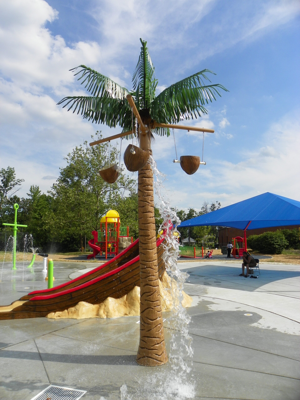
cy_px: 200
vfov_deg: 67.3
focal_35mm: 26
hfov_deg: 53.1
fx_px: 300
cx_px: 150
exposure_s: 1/500
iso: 64
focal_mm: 4.6
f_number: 5.6
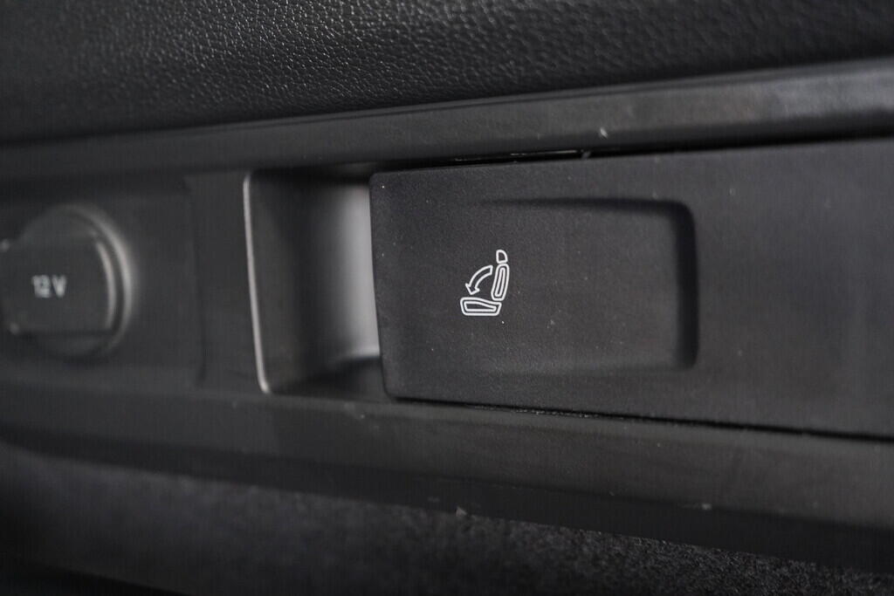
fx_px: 894
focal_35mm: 36
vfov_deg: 36.9
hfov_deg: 53.1
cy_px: 298
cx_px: 447
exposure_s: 1/40
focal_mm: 24
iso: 3200
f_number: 2.8
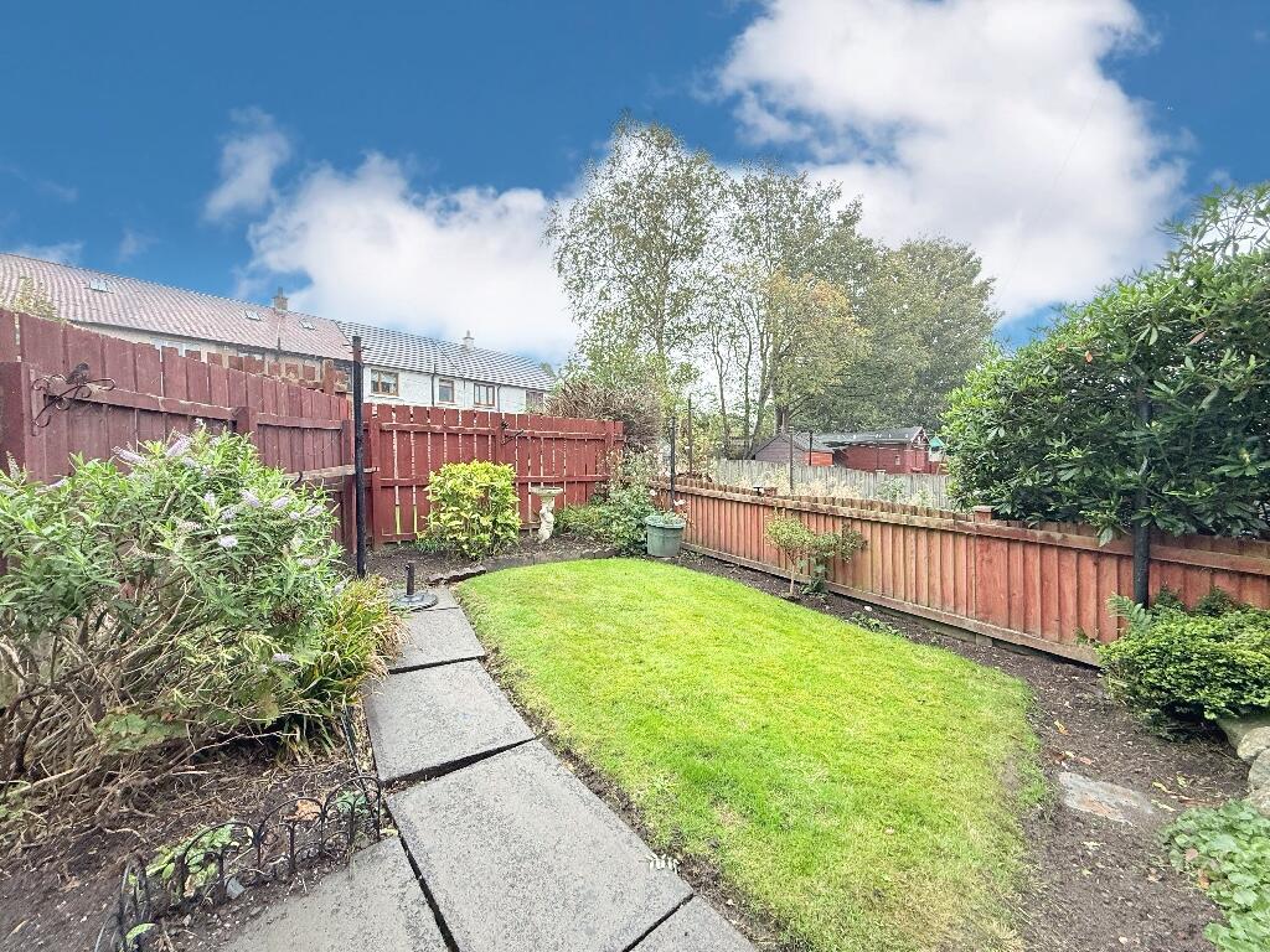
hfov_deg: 102.1
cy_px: 476
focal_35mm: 14
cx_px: 635
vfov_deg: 85.7
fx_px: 514
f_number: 2.2
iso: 64
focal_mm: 2.22
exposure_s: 1/169
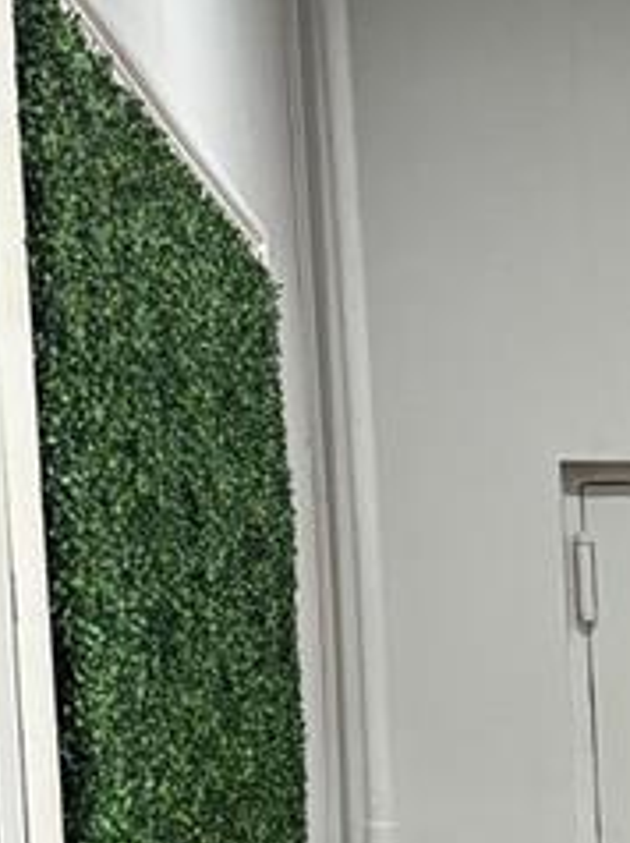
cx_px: 1249
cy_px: 1070
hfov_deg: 9.0
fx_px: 3768
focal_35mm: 155
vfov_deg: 12.4
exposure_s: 1/60
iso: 400
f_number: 1.78
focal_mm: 6.76
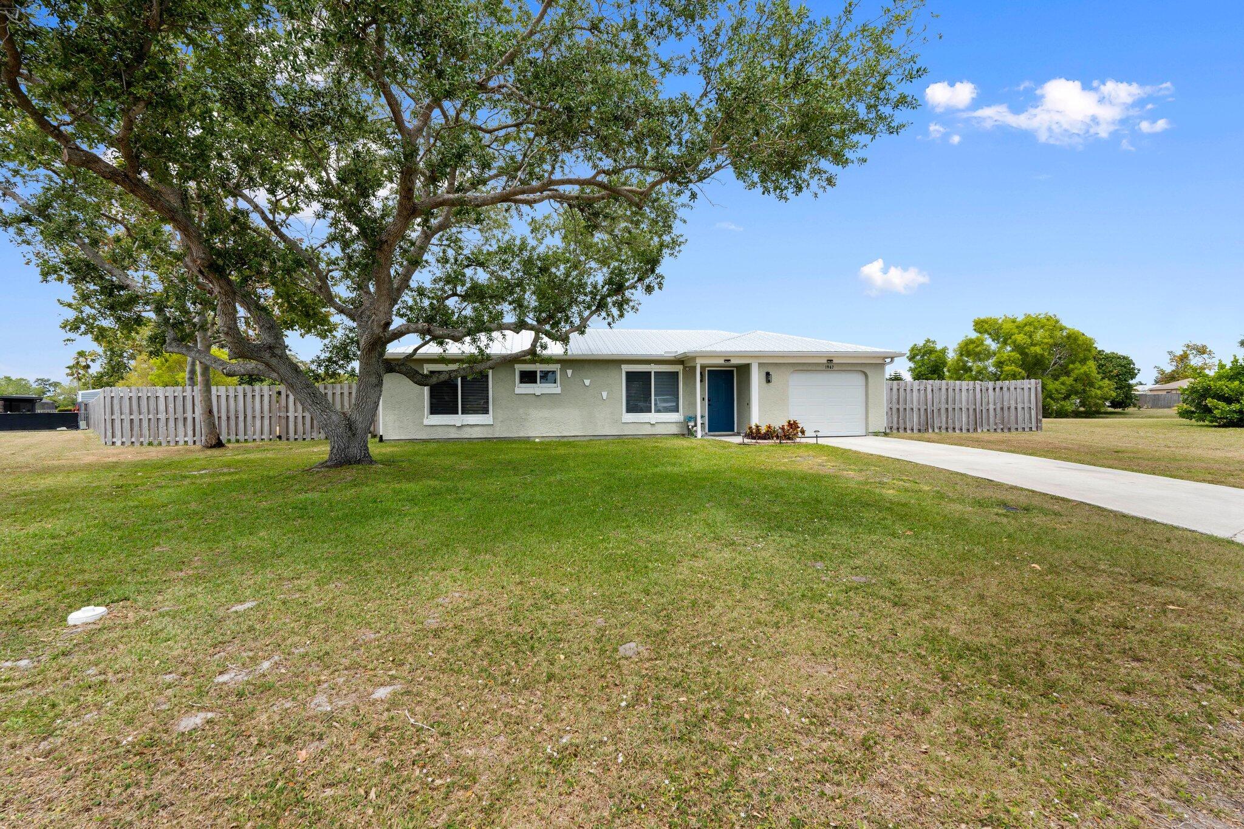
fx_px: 553
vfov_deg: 73.7
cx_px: 622
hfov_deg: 96.7
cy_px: 414
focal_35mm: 16
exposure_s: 1/100
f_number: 9
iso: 100
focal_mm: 16
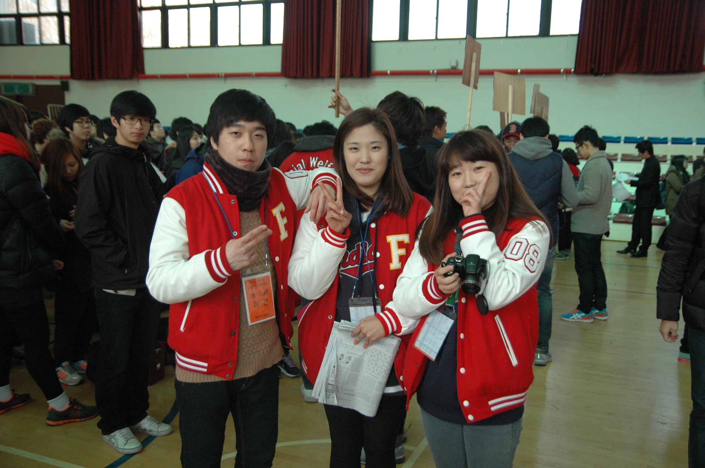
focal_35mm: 33
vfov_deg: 39.9
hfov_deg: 57.3
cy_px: 234
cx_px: 352
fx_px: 645
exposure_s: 1/500
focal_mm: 22
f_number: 2.8
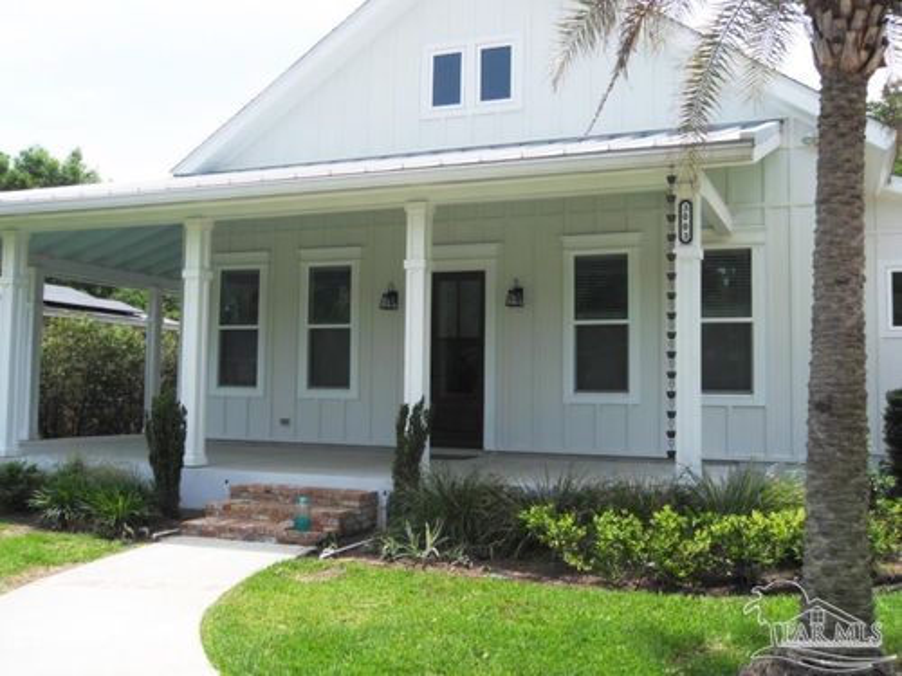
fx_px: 912
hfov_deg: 52.6
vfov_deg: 40.7
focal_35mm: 35
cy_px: 338
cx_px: 451
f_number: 8.2
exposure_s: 1/125
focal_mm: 6.3
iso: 80
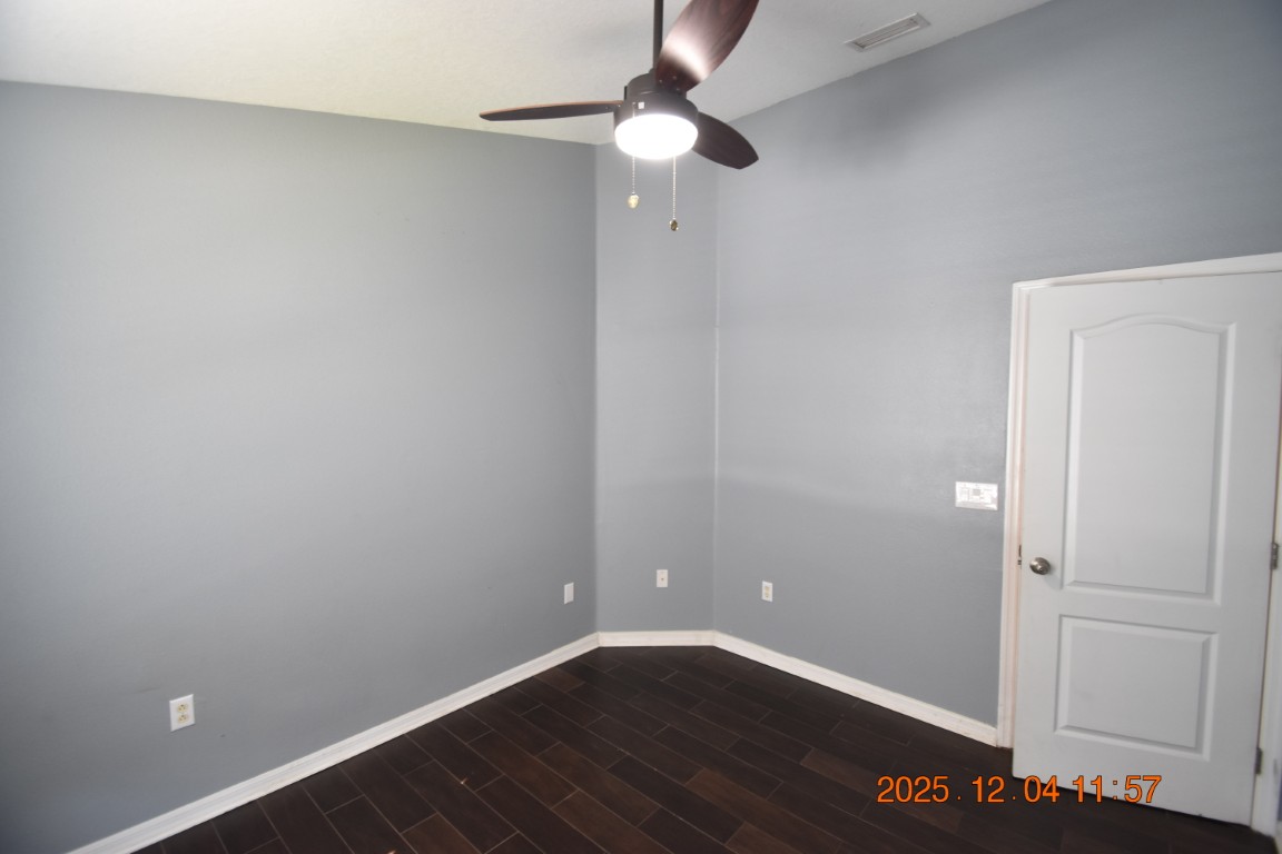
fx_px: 534
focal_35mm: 15
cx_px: 641
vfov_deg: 77.3
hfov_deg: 100.4
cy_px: 427
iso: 800
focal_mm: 10
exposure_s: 1/20
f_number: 3.5
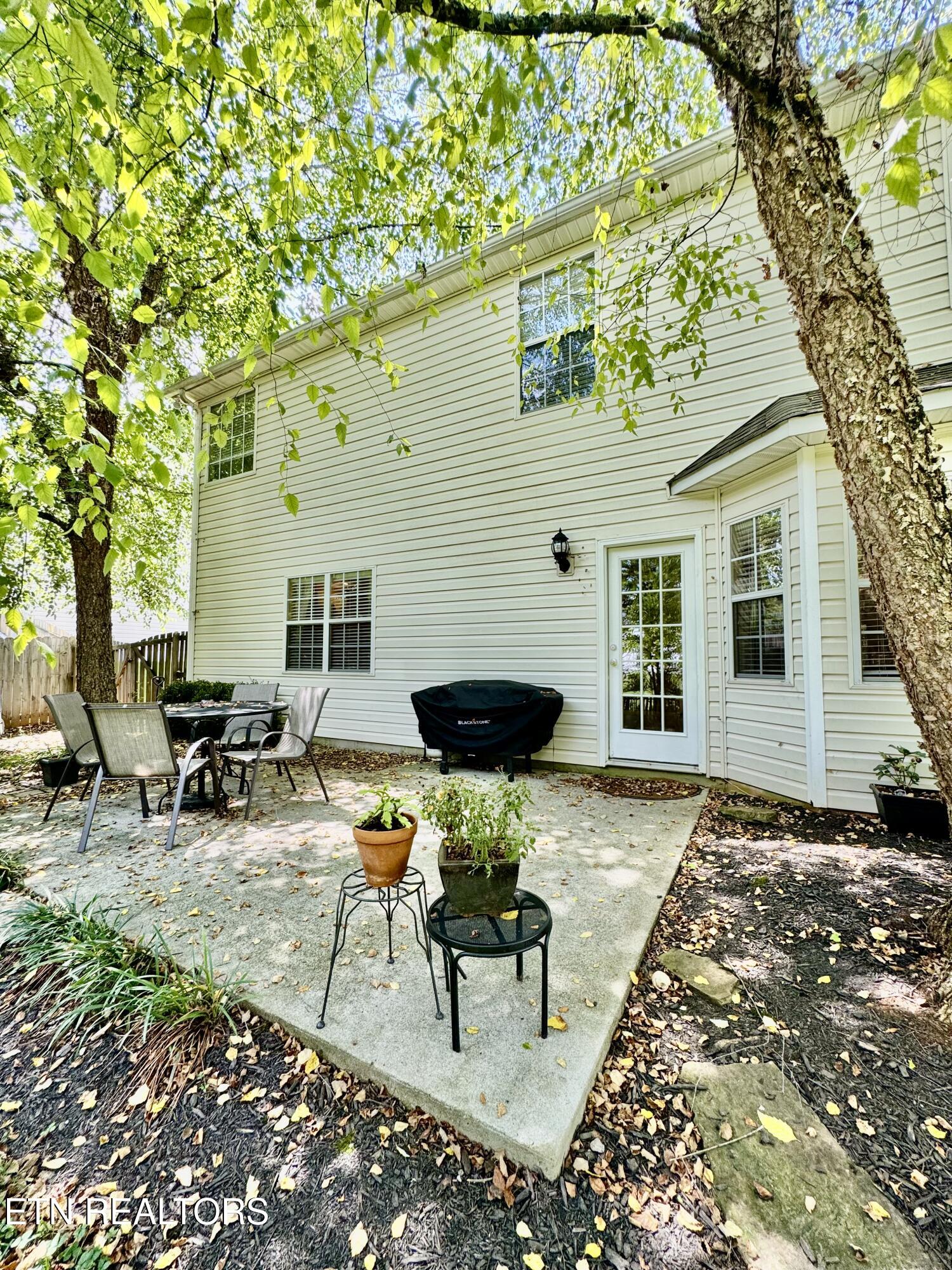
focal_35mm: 14
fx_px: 513
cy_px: 635
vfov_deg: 102.1
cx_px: 476
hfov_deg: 85.7
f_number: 2.2
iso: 50
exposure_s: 1/99
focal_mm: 2.22
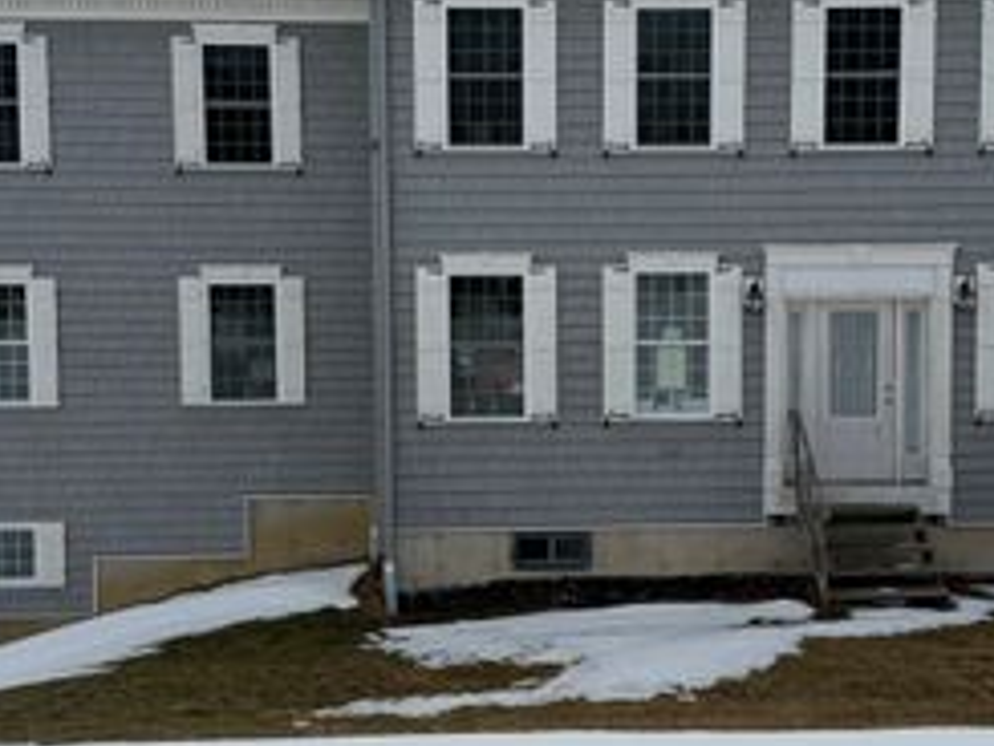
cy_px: 359
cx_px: 556
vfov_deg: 29.7
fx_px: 1408
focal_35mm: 49
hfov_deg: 38.8
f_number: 1.78
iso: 125
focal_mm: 6.76
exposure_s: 1/11905
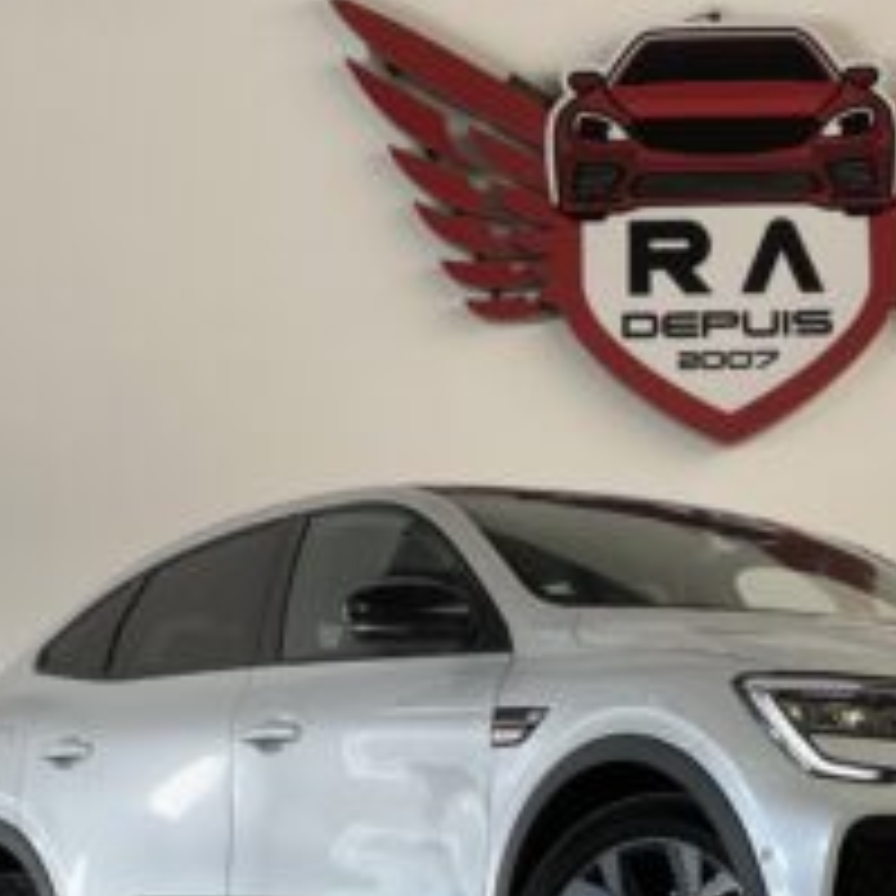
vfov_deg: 13.6
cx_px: 664
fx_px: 3748
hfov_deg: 13.6
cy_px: 489
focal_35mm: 128
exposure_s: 1/121
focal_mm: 9
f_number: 2.8
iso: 100
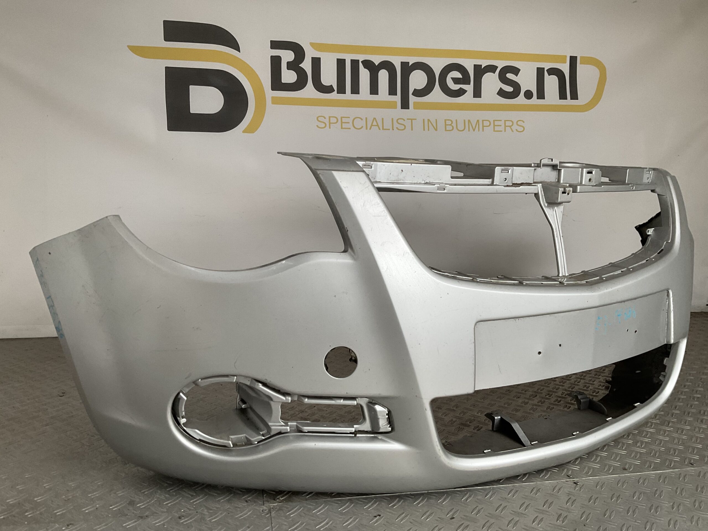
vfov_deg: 48.2
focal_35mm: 29
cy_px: 266
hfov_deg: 61.7
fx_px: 593
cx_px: 354
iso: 64
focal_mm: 3
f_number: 1.8
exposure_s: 1/100
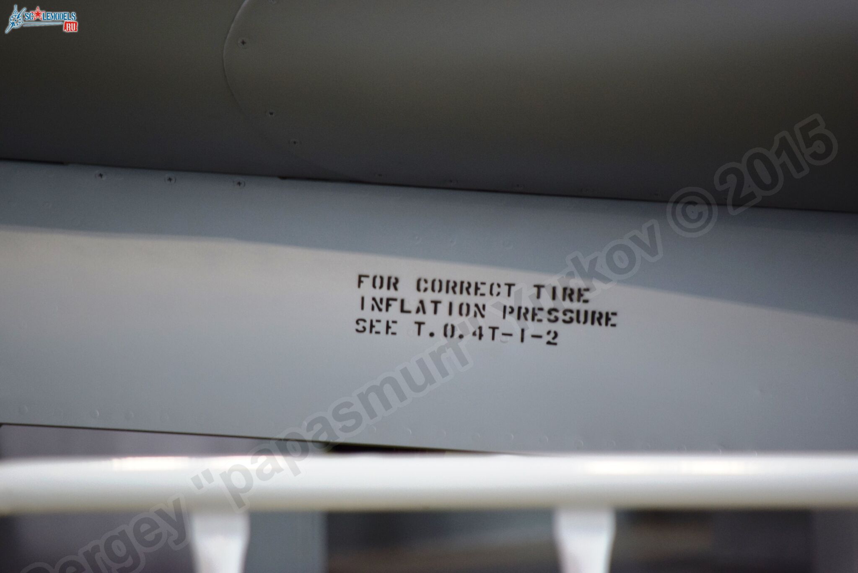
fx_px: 10732
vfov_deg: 3.1
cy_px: 286
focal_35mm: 450
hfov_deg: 4.6
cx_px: 429
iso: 900
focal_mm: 300
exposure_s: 1/60
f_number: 5.6
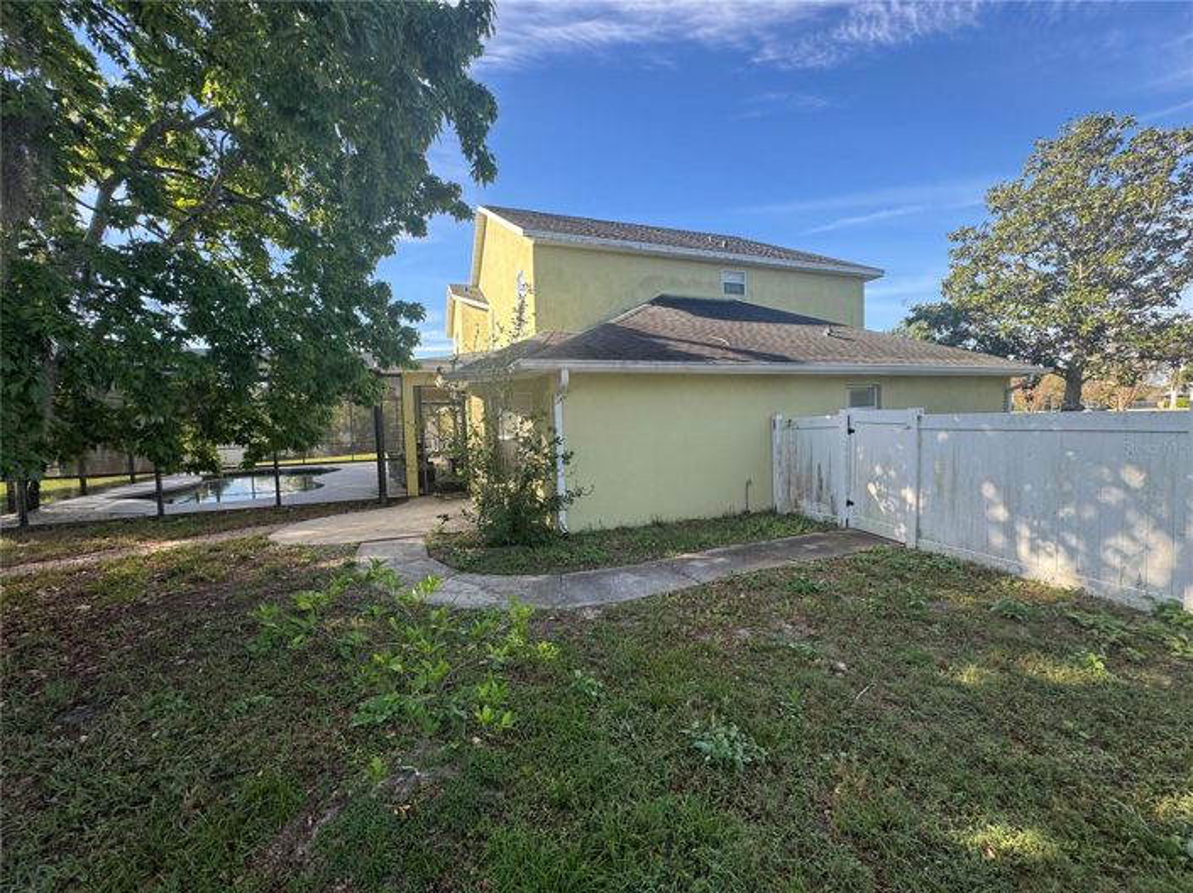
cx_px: 596
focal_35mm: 14
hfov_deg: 102.1
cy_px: 446
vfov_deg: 85.6
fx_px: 482
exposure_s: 1/317
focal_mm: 2.22
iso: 40
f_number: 2.2
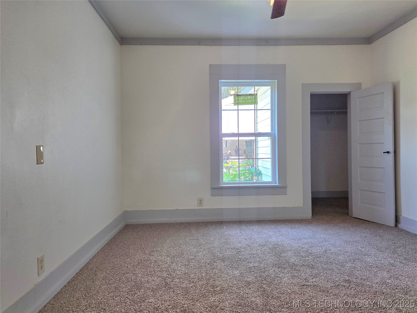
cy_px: 156
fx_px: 277
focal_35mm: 23
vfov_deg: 58.9
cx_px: 208
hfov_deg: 73.9
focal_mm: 5.4
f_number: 1.8
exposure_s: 1/120
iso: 160
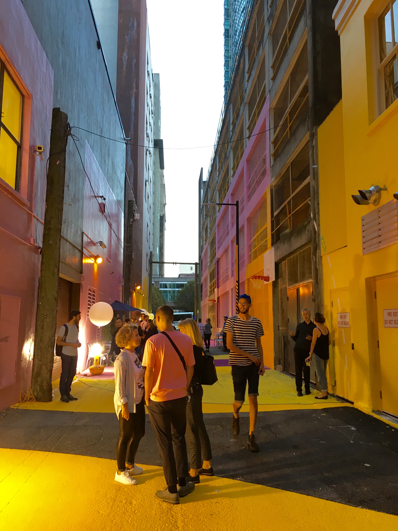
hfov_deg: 48.2
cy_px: 266
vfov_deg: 61.7
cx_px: 199
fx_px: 445
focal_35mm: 29
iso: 64
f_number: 2.2
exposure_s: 1/30
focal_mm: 4.15
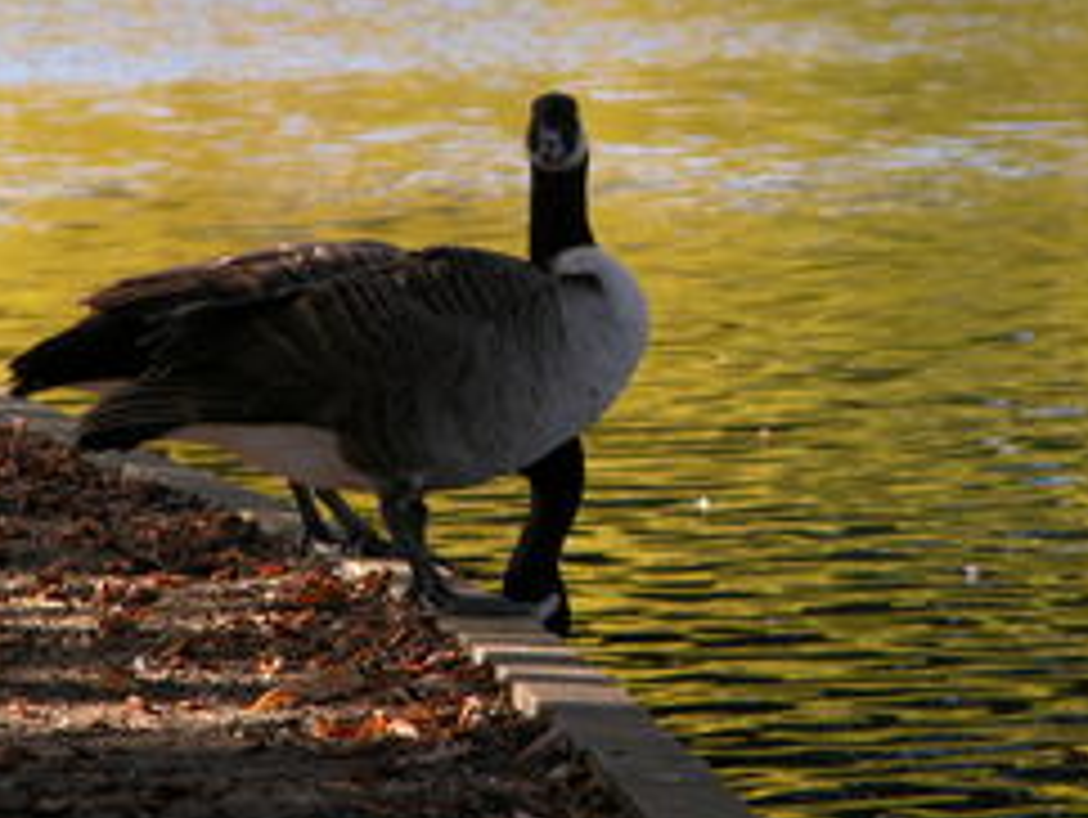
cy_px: 234
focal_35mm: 462
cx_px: 782
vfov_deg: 3.2
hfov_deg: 4.3
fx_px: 14535
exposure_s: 1/134
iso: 100
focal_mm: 71.2
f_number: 4.2
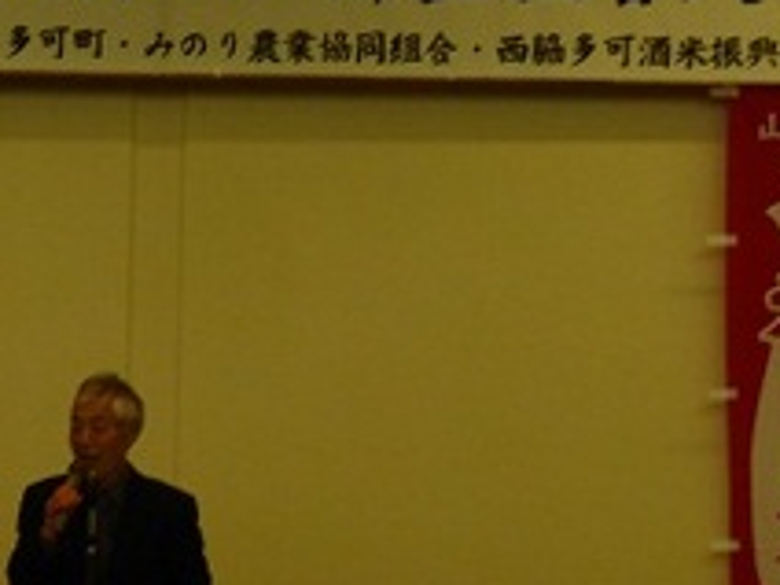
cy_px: 381
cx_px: 121
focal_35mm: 244
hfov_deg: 8.1
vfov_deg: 6.1
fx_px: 5498
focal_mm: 20.6
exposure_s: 1/80
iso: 250
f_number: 5.6
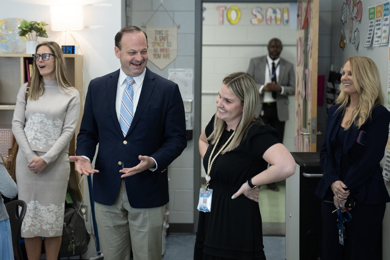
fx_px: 759
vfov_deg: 19.5
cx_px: 195
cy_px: 130
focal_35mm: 70
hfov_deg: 28.8
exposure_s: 1/125
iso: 1000
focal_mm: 70
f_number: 2.8
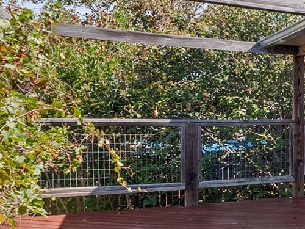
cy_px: 109
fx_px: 555
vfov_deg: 23.3
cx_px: 535
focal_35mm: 63
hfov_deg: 21.4
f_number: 8
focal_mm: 16
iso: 125
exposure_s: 1/15
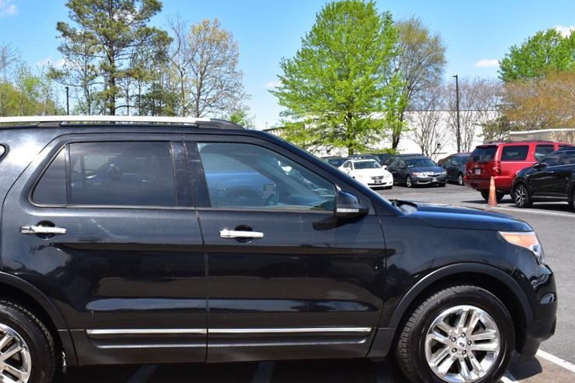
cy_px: 223
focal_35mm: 42
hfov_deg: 45.6
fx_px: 671
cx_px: 186
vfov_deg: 31.8
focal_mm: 20
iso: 400
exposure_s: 1/500
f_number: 11
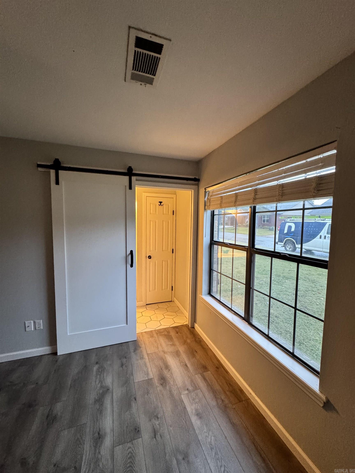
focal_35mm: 14
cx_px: 178
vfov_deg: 102.1
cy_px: 236
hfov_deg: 85.7
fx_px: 191
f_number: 2.2
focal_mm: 2.22
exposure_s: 1/60
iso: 640
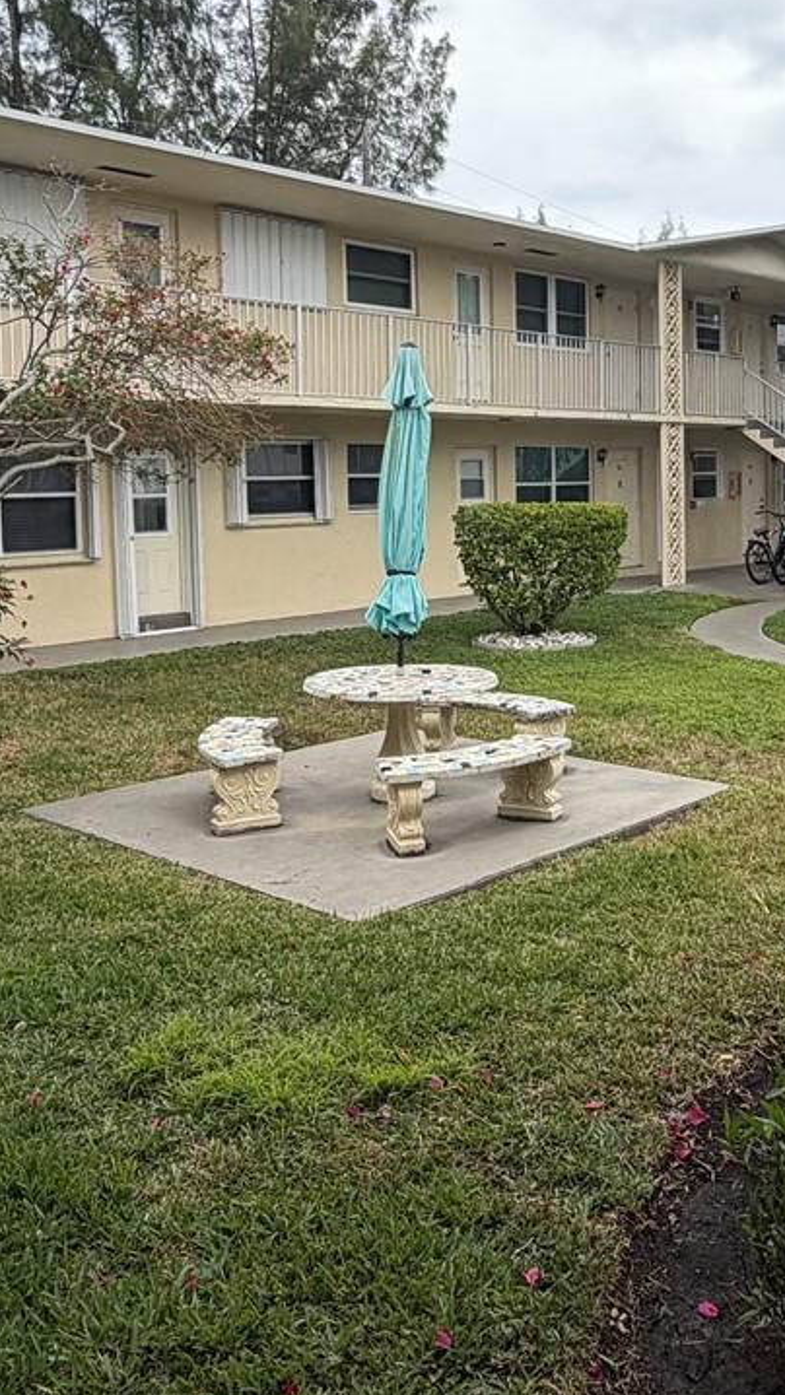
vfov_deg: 57.4
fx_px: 1258
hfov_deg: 33.7
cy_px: 532
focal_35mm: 34
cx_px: 618
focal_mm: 2.22
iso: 40
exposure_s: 1/535
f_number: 2.2
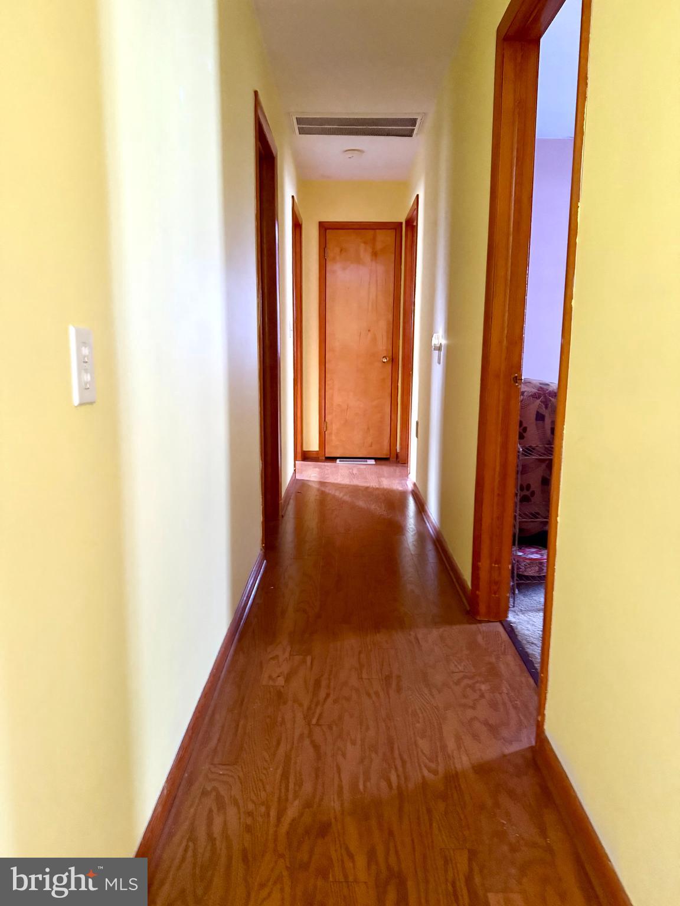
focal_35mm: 24
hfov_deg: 56.8
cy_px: 453
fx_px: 629
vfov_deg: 71.6
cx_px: 340
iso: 1000
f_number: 1.78
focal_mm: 6.76
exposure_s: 1/30
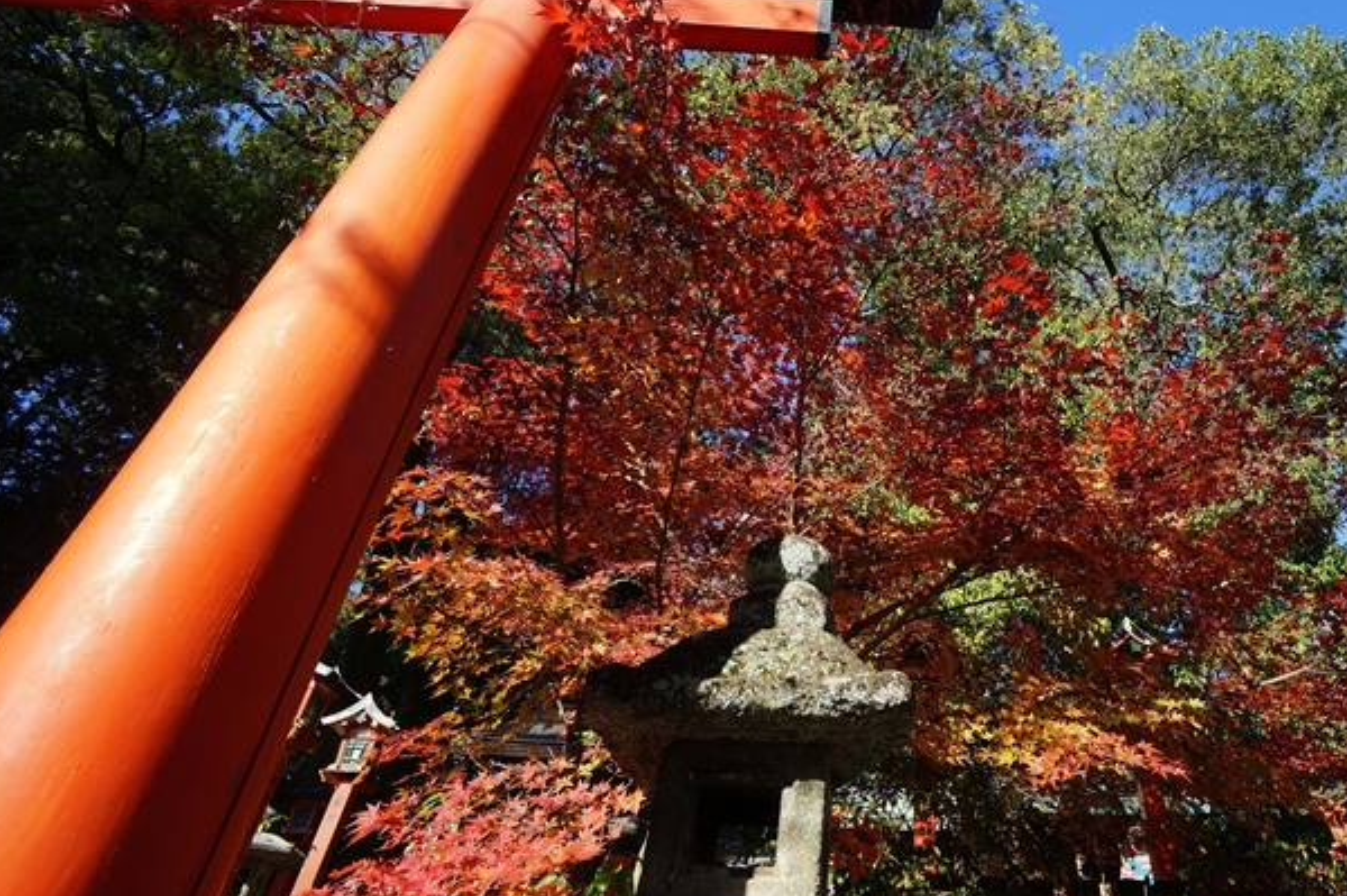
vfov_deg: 61.7
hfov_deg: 81.9
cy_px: 406
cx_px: 869
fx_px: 748
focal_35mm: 20
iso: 100
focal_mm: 10
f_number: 8
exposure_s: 1/125
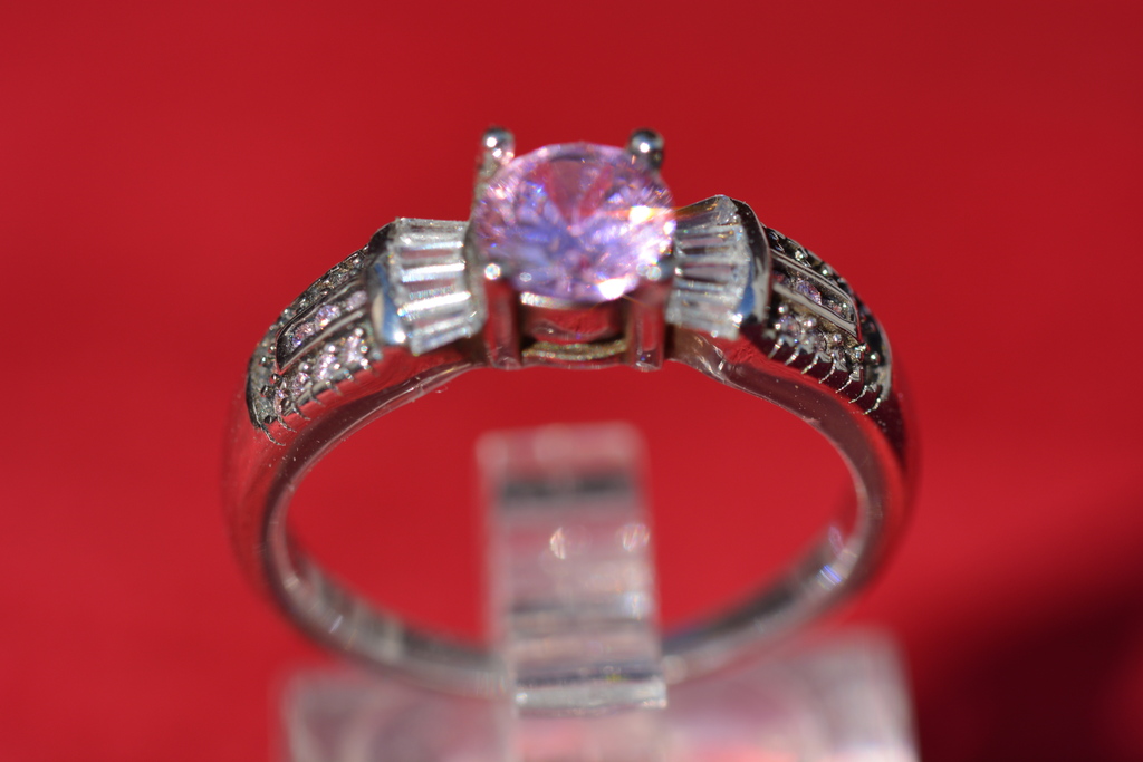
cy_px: 381
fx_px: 5001
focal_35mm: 158
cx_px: 572
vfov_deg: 8.7
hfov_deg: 13.0
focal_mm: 105
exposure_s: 1/250
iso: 100
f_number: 8
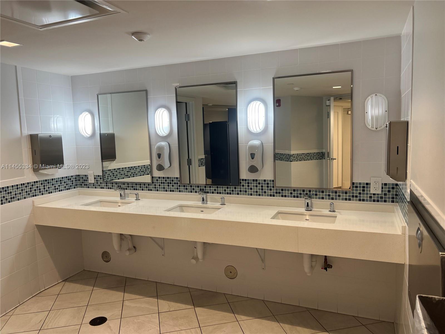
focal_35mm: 26
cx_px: 222
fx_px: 334
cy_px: 167
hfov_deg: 67.3
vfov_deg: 53.1
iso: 80
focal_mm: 5.7
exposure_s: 1/120
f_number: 1.5
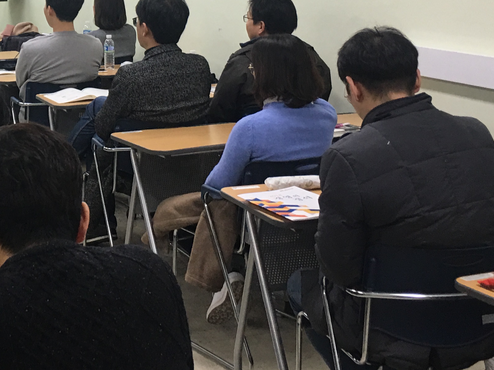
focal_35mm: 73
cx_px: 27
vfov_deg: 19.7
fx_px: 1042
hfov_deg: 25.6
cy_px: 14
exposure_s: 1/30
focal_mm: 4.15
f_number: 2.2
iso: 32
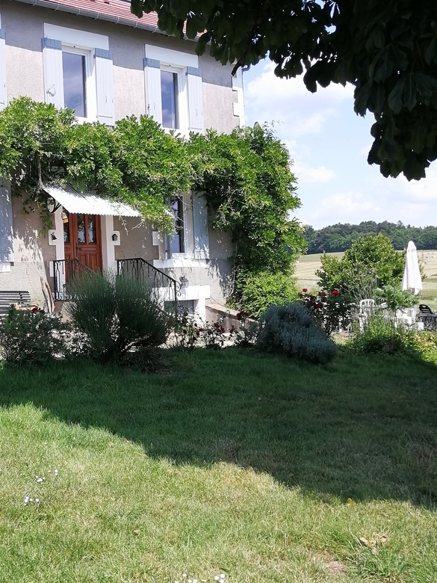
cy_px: 281
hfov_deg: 35.3
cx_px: 122
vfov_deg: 46.8
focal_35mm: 40
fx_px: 673
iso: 50
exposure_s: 1/842
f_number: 1.8
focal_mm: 3.96
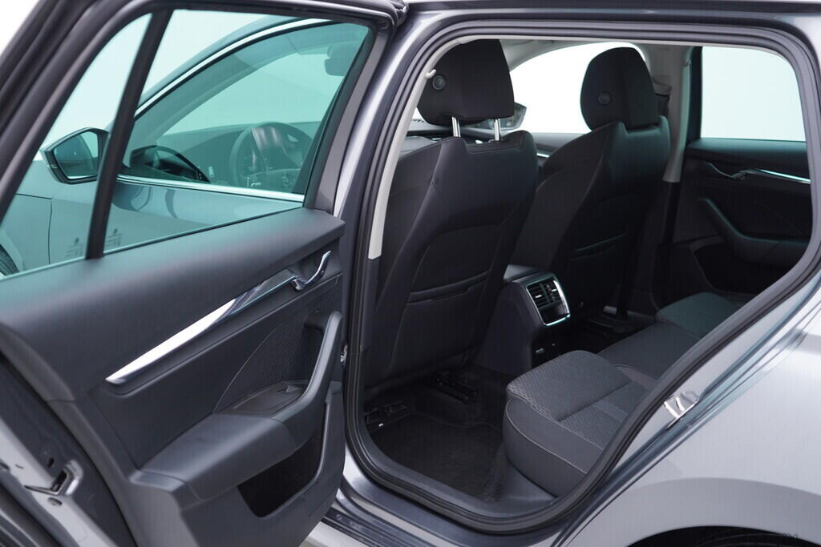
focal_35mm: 36
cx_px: 410
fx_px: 821
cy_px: 274
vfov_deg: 36.9
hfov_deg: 53.1
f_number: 2.8
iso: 160
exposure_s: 1/40
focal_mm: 24
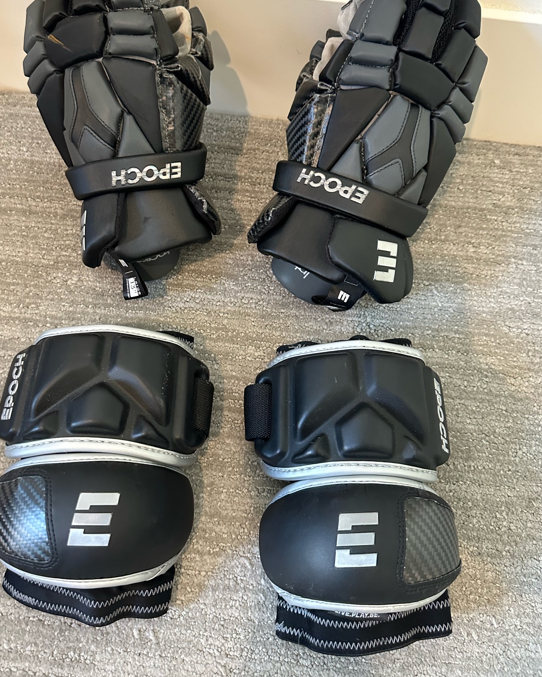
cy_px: 300
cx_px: 242
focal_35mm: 29
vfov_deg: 60.3
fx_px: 581
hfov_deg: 49.9
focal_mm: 6.86
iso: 640
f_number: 1.78
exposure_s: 1/60
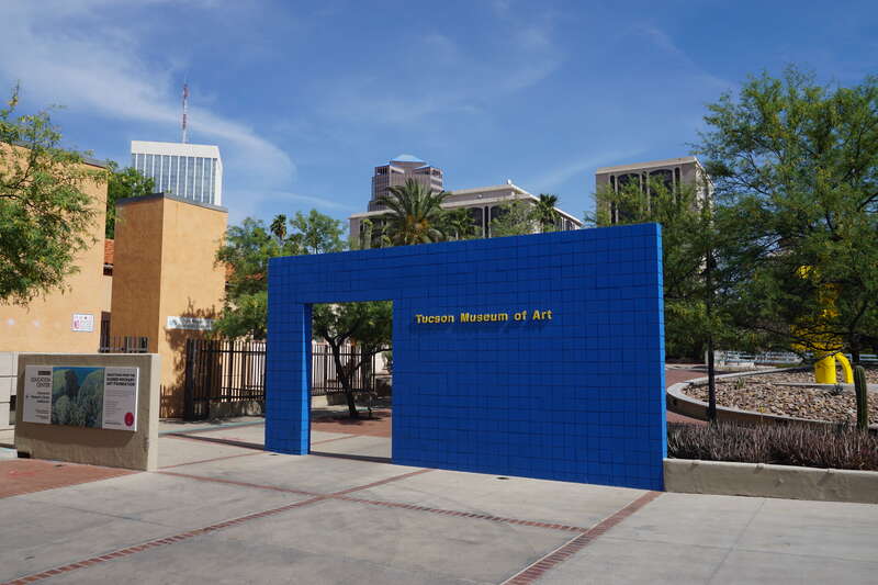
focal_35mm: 30
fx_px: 731
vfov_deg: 43.6
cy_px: 292
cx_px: 439
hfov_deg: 61.9
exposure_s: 1/200
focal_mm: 20
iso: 100
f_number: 11
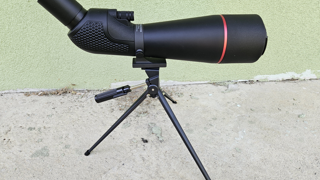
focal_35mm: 26
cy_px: 91
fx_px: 221
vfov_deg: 44.4
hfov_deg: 71.9
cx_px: 158
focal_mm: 5.4
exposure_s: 1/190
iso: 100
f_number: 1.8
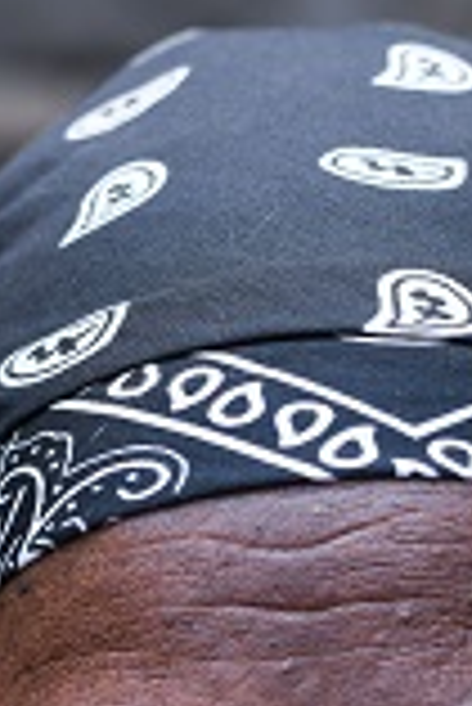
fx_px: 3748
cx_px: 414
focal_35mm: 191
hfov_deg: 7.2
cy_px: 791
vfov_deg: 10.6
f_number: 4
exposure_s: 1/400
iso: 200
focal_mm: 50
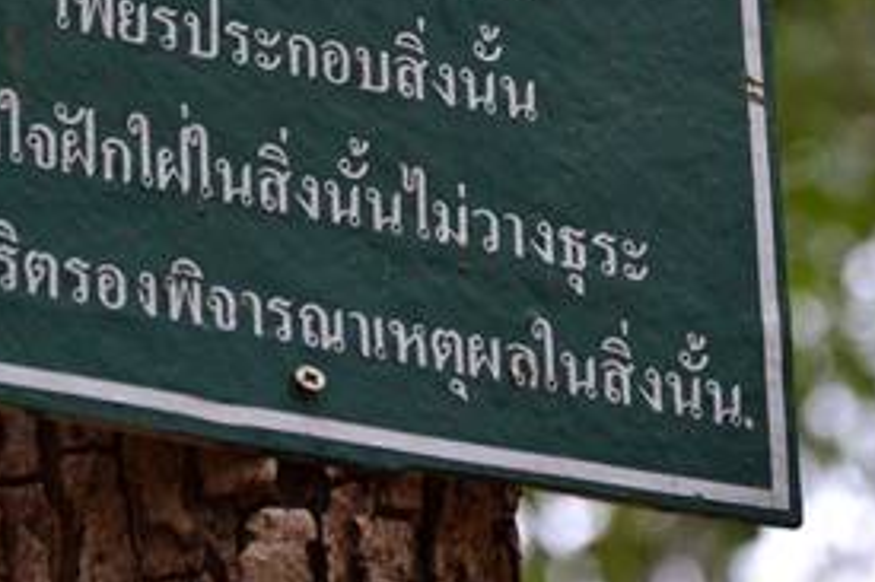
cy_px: 102
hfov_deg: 6.0
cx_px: 344
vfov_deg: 4.0
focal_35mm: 344
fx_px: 8358
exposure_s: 1/500
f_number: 5.6
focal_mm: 105
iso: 1000
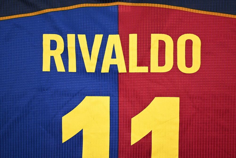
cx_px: 118
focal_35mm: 34
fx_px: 220
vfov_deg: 39.4
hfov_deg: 56.5
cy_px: 79
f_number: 5
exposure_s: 1/100
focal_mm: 33.5
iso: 200
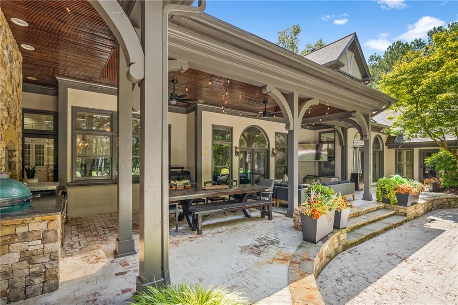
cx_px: 229
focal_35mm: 18
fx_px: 223
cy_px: 152
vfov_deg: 68.8
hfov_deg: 91.6
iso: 1250
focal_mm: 17.5
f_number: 6.3
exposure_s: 1/3200
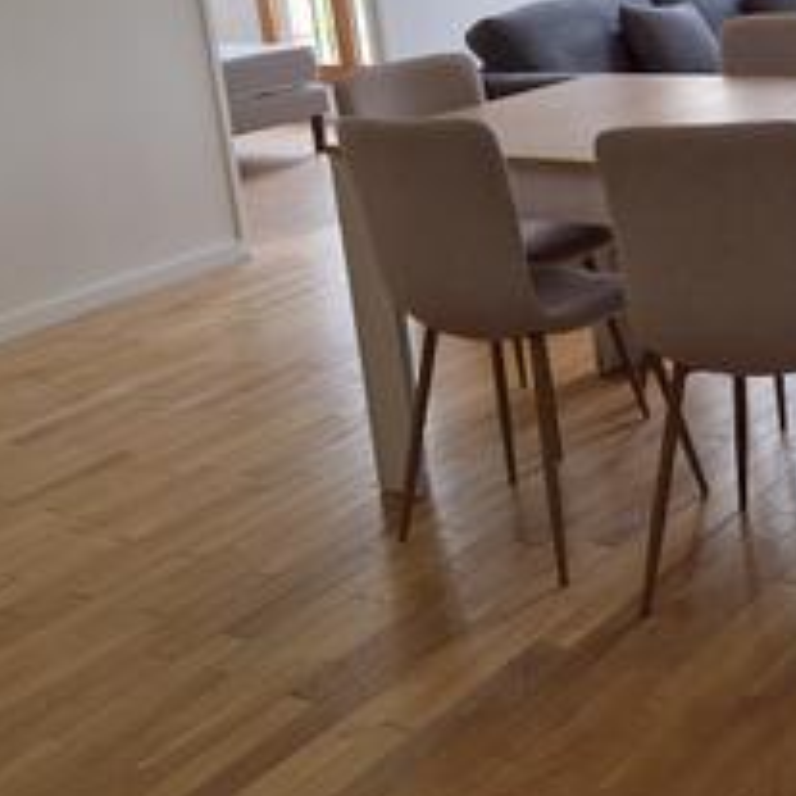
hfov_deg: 28.0
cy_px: 208
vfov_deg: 28.7
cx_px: 708
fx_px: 1535
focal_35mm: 59
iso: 50
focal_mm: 5.4
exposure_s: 1/180
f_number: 1.8
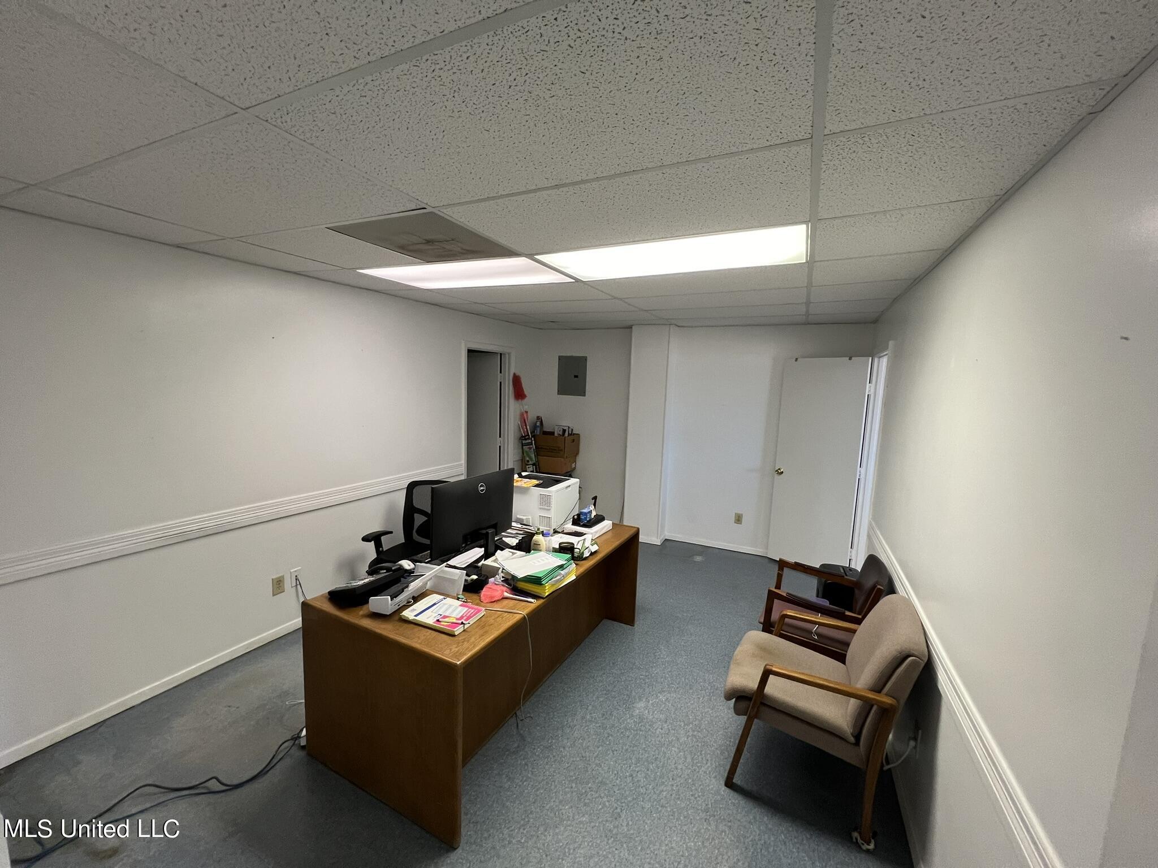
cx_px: 579
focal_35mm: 13
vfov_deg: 89.9
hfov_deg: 106.2
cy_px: 434
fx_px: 435
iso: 250
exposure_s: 1/120
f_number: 1.8
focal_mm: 1.57
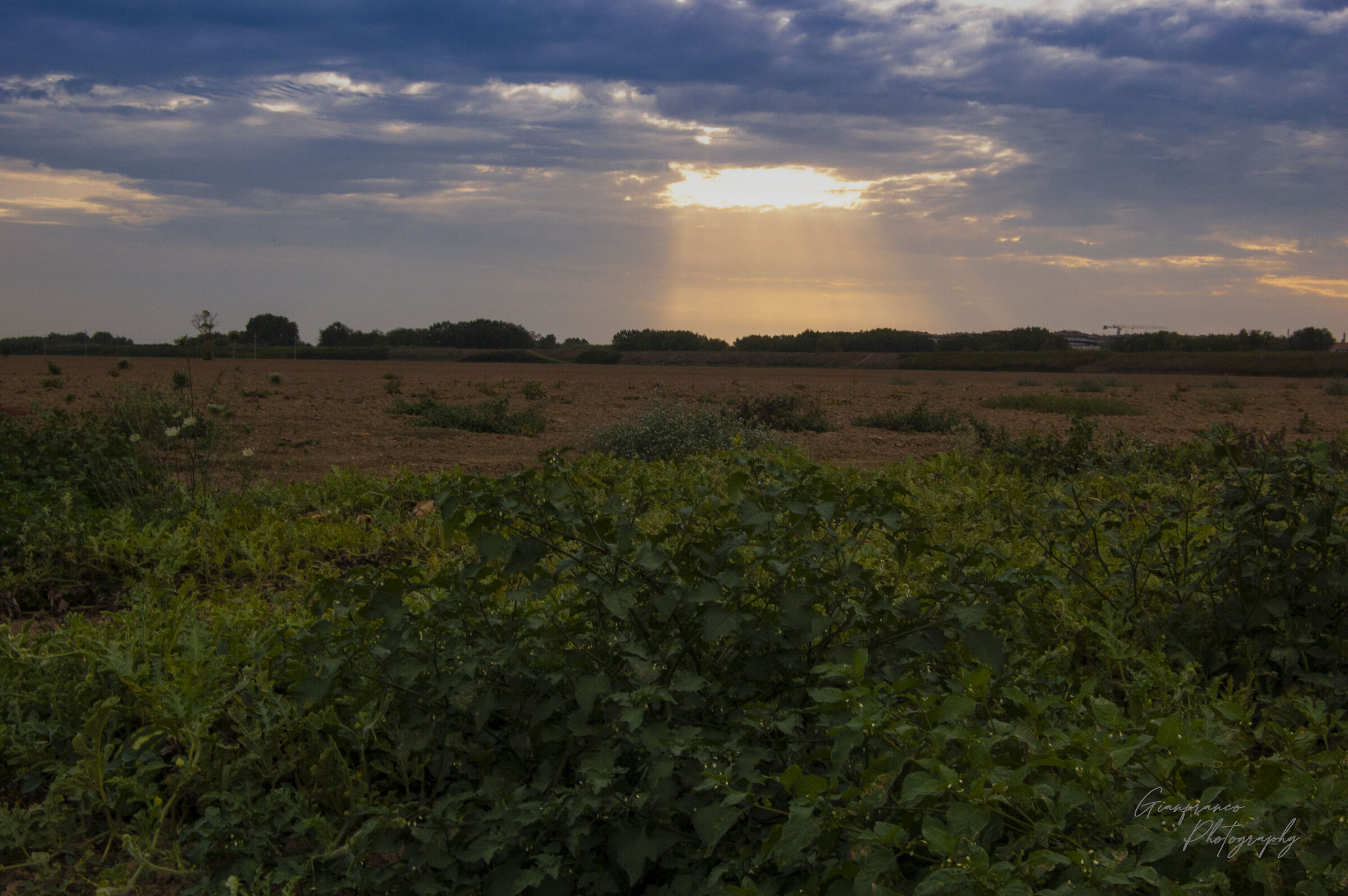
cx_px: 674
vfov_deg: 25.7
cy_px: 448
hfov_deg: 37.9
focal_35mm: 52
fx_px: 1964
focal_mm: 35
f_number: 18
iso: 400
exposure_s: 1/50
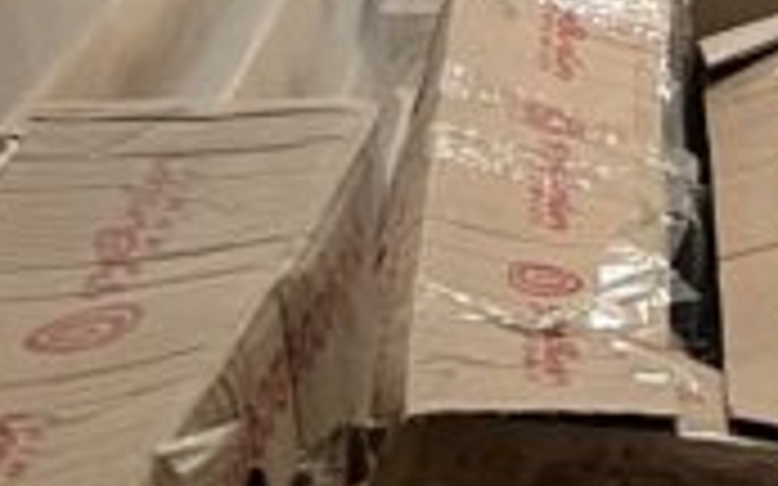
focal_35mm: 163
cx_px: 1349
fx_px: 3455
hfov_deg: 11.9
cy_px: -1112
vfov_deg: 7.0
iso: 160
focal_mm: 5.7
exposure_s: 1/50
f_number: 1.5
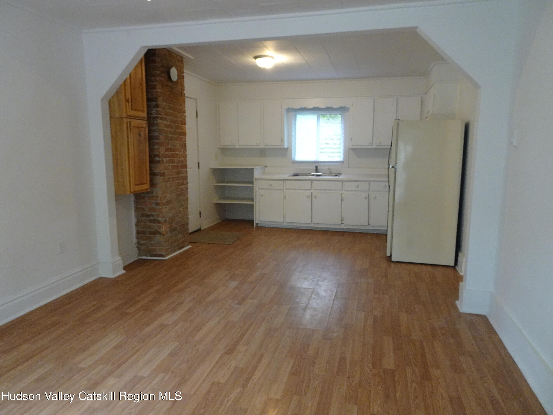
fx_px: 383
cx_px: 276
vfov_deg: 56.8
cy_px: 208
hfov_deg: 71.6
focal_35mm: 24
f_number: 3.5
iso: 640
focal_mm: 4.25
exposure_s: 1/30
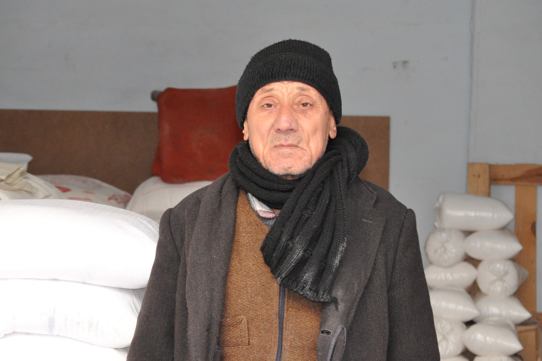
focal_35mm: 105
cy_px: 180
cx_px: 271
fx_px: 1580
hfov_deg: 19.5
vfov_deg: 13.0
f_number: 9
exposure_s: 1/200
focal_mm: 70
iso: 3200
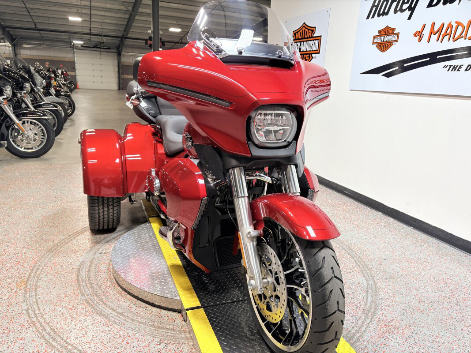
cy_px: 176
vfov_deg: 53.1
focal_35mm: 26
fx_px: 354
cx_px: 236
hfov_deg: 67.3
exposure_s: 1/120
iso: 64
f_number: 1.6
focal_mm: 5.96
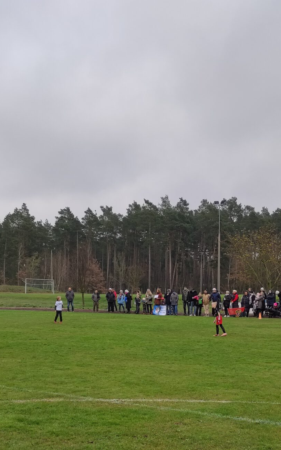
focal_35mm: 52
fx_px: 637
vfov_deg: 38.4
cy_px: 304
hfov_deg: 24.8
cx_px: 163
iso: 50
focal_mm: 5.43
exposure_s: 1/585
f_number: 1.89
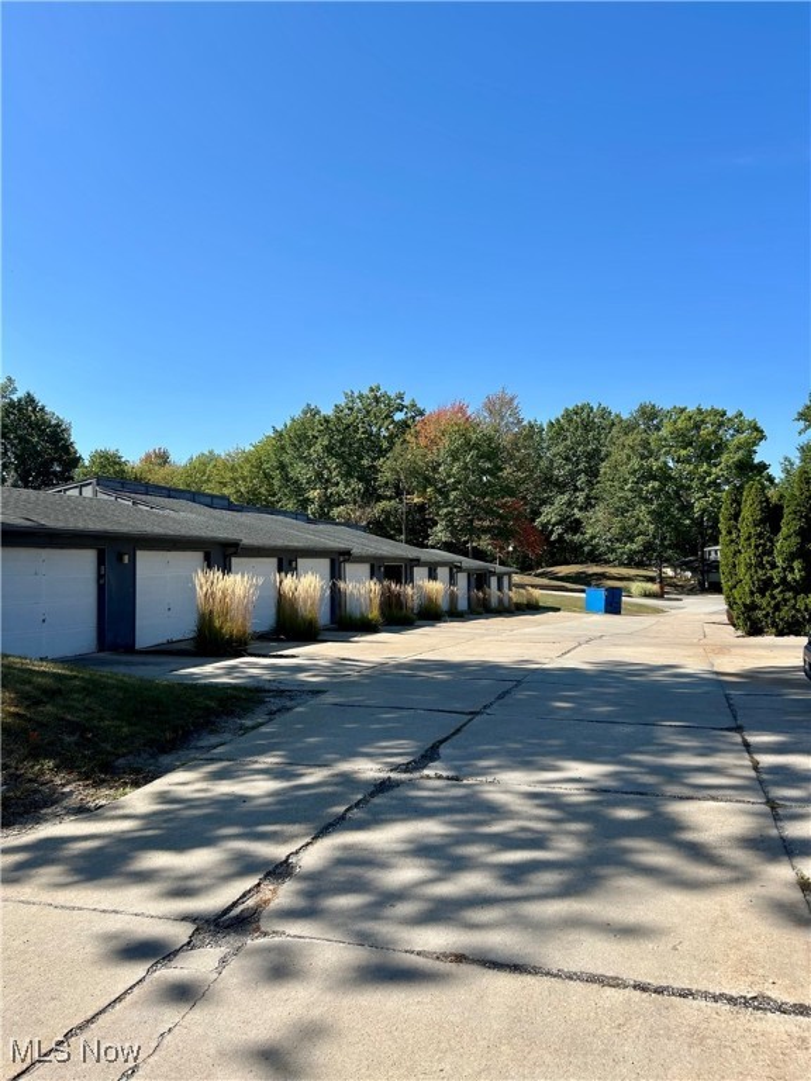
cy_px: 540
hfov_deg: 53.1
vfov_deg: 67.3
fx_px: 812
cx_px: 406
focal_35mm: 26
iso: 50
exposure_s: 1/3460
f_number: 1.5
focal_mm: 5.7
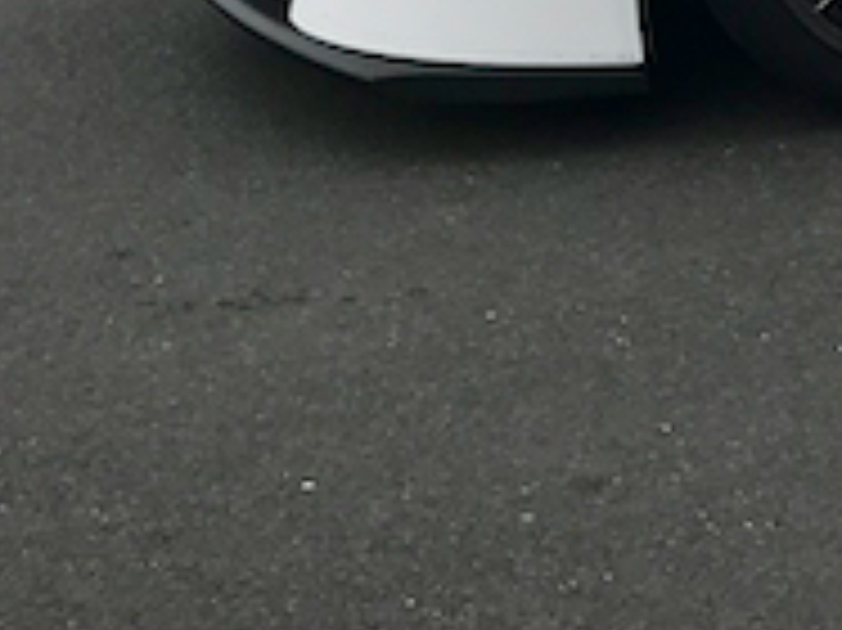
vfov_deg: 10.3
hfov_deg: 13.6
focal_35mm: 135
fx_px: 3282
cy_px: -538
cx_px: 1337
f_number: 1.8
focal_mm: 3.99
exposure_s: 1/1126
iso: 20
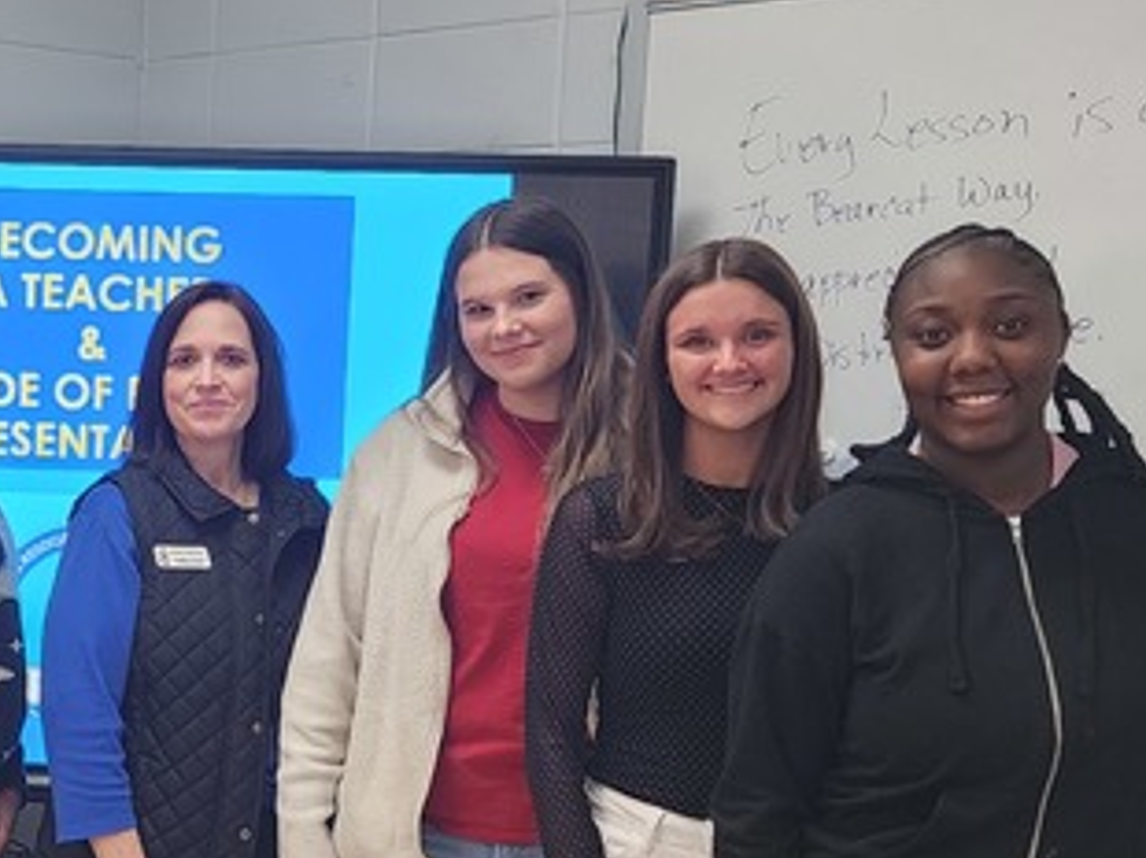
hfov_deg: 24.4
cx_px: -30
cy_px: 577
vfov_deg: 19.3
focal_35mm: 76
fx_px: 2514
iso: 200
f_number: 1.8
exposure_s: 1/60
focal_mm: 6.4
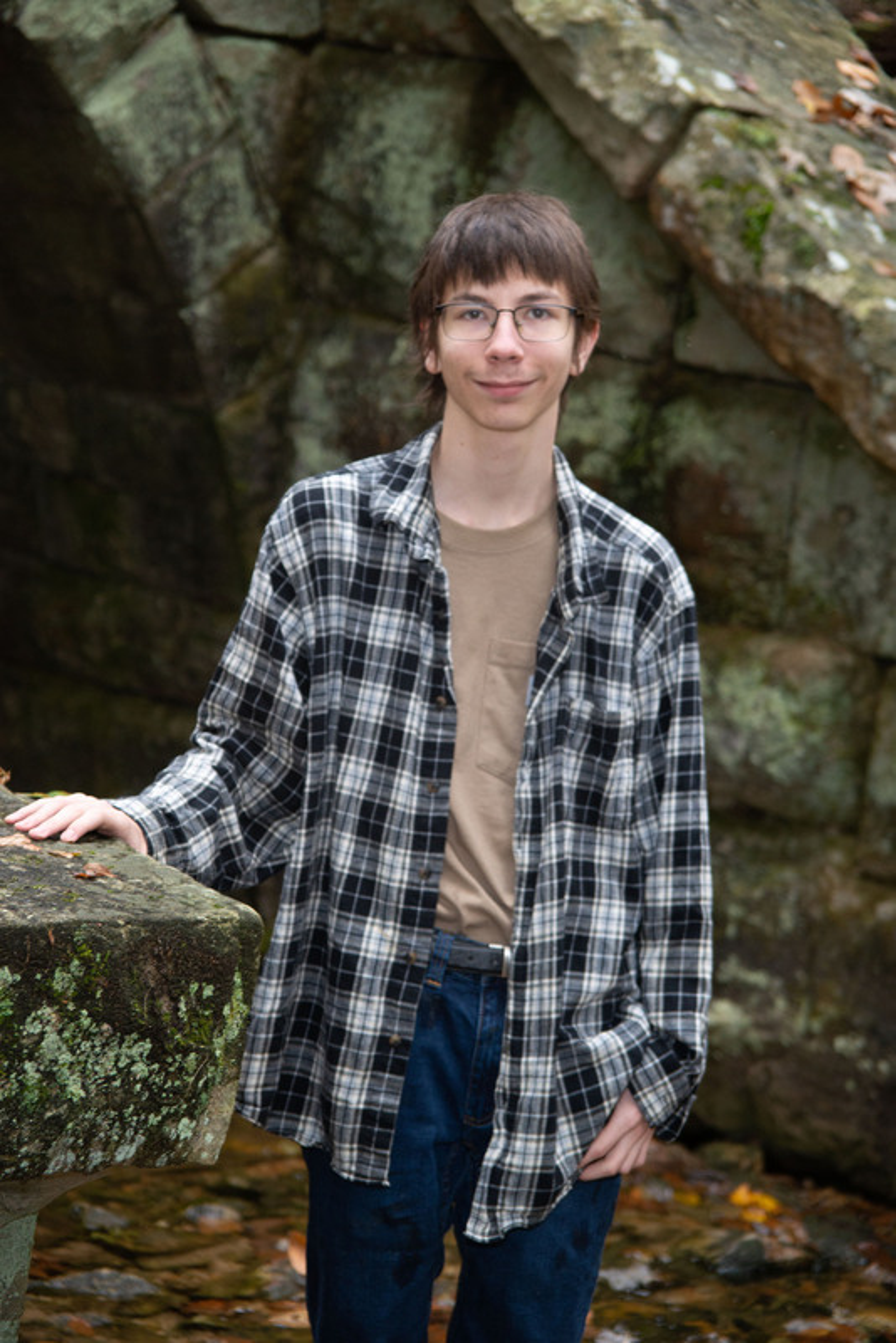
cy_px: 672
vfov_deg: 20.8
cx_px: 448
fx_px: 3655
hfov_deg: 14.0
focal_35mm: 98
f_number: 7.1
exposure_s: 1/100
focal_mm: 98
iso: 800
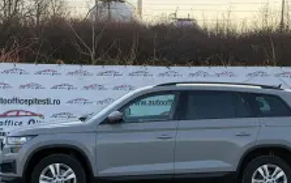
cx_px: 185
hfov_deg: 25.1
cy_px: 110
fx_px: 651
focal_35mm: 82
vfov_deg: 16.0
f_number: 1.78
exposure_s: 1/987
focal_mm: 6.76
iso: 80
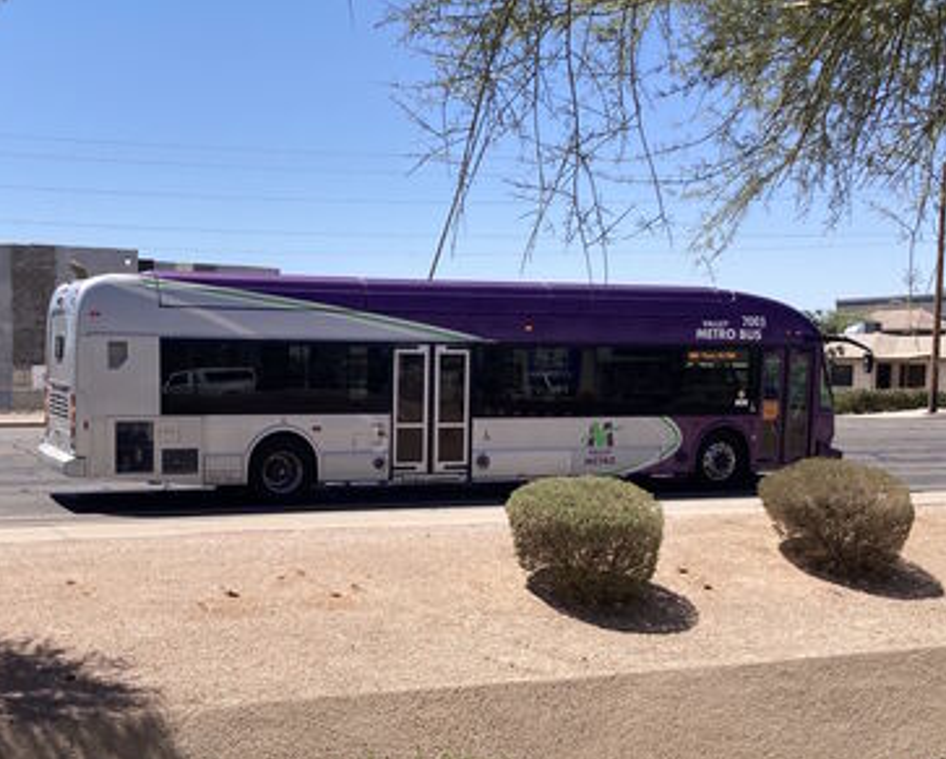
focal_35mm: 30
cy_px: 387
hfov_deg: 58.6
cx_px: 429
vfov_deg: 48.6
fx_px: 841
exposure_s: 1/1845
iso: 20
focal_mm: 3.99
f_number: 1.8
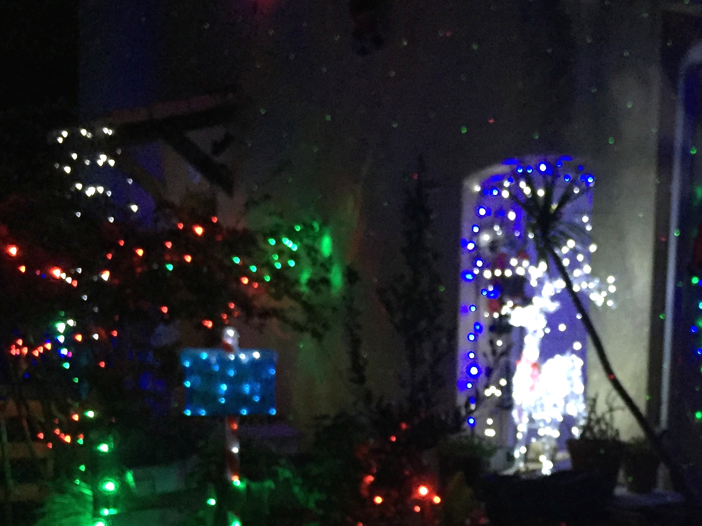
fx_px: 1136
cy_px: 447
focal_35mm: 56
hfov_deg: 33.0
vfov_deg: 25.5
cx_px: 599
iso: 250
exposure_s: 1/20
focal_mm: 4.15
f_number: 2.2
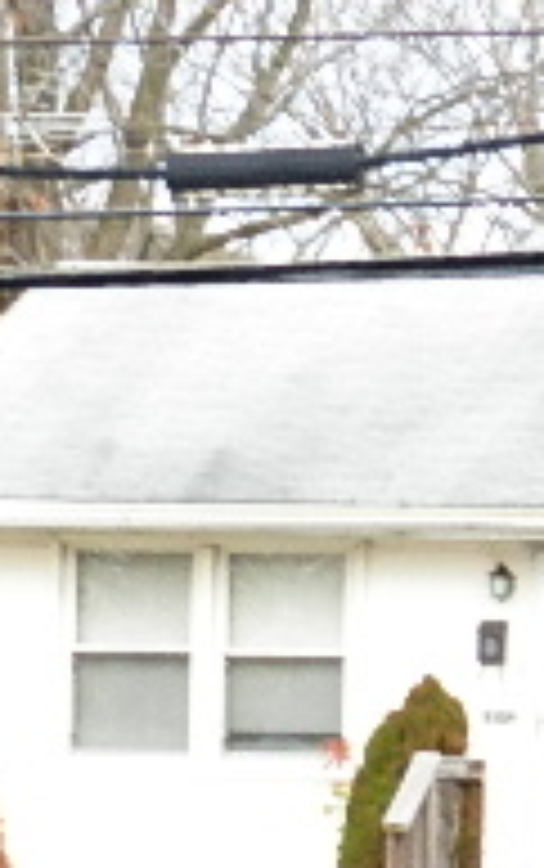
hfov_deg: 5.4
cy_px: 832
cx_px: 1124
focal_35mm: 239
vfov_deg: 8.7
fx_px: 5657
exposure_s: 1/30
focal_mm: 12.1
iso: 220
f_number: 4.7
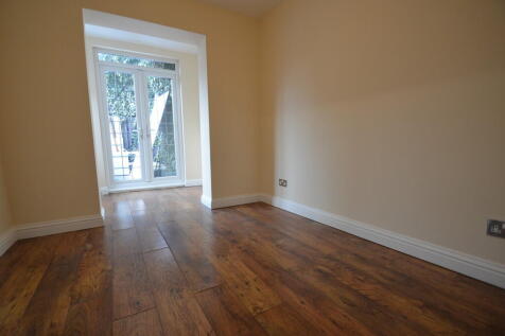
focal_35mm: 15
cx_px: 252
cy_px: 168
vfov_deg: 77.3
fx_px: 210
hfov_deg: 100.4
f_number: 4
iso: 400
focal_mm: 10
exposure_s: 1/60
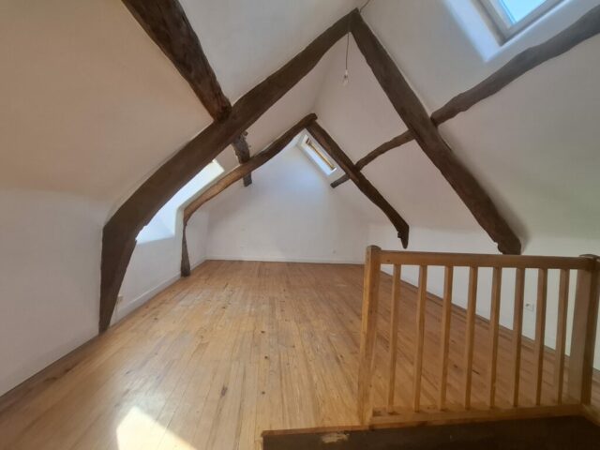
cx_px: 300
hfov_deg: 106.2
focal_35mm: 13
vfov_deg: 89.9
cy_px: 225
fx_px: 225
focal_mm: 1.74
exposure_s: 1/100
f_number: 2.2
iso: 40
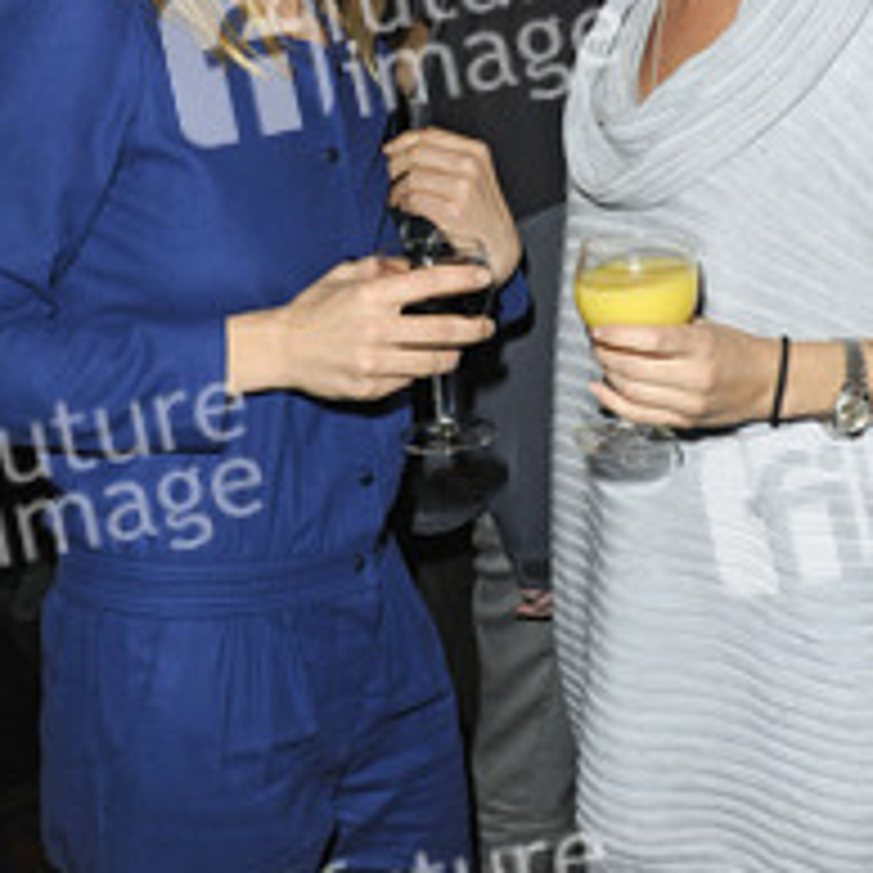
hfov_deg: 34.6
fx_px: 1398
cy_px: 266
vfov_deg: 34.2
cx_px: 522
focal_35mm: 49
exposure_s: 1/80
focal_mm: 28
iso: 2500
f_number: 5.6
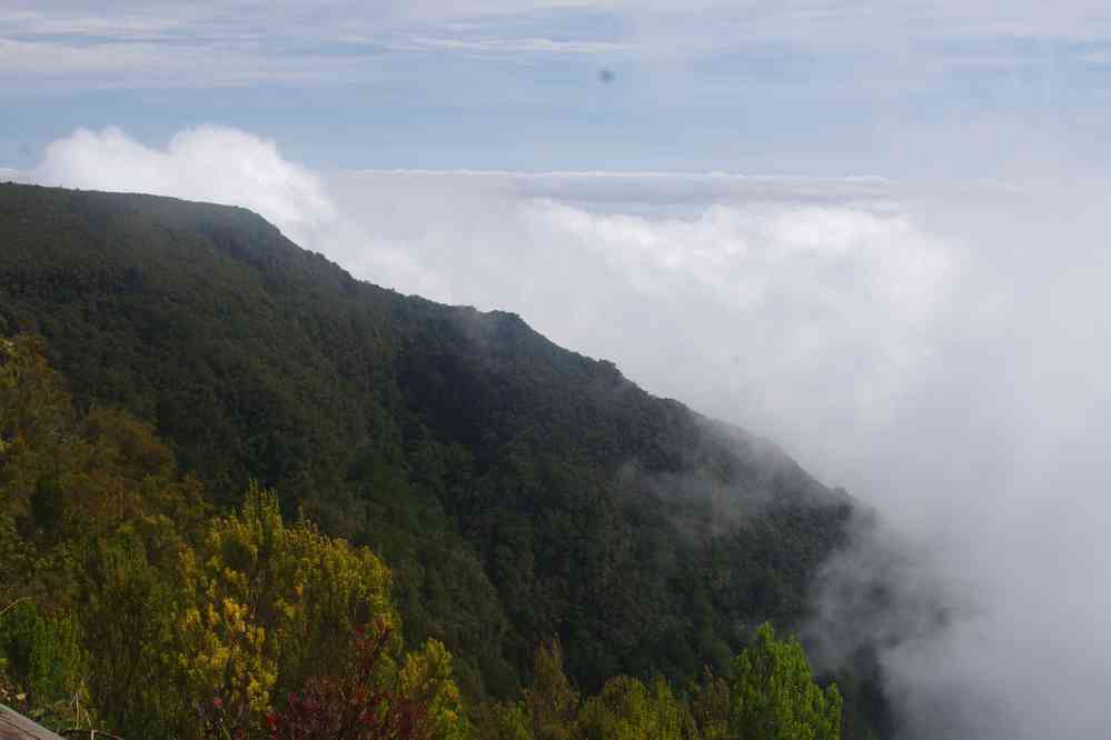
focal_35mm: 39
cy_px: 370
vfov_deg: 34.2
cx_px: 556
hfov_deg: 49.6
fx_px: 1203
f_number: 11
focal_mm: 26
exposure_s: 1/125
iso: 200
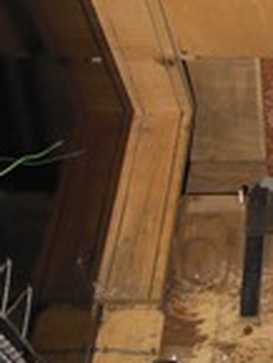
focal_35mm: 77
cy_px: -13
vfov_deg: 24.0
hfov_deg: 17.7
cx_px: 373
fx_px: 808
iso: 200
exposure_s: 1/25
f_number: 3.2
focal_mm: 4.5
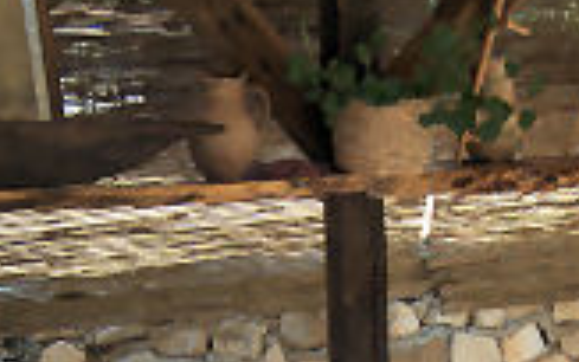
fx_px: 1436
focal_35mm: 91
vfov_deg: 13.8
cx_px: 309
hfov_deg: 22.8
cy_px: 483
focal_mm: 5.6
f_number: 2.8
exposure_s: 1/250
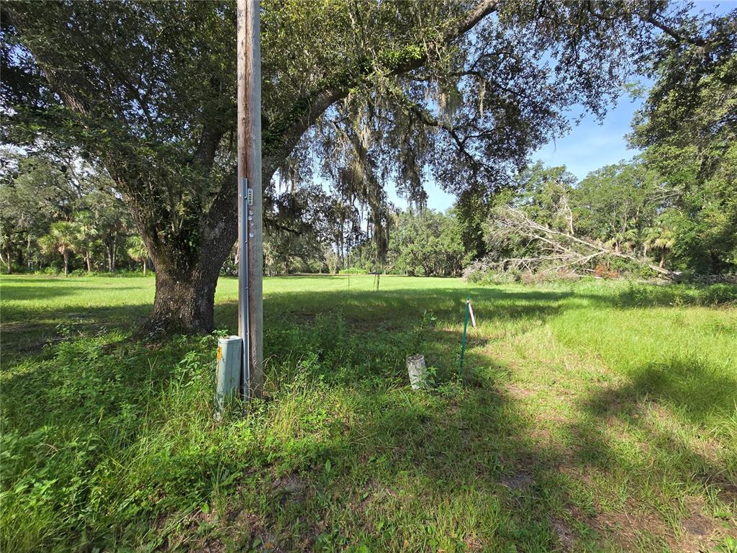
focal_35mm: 13
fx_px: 277
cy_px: 276
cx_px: 368
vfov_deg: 89.9
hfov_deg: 106.2
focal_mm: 2.2
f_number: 2.2
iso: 50
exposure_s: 1/750
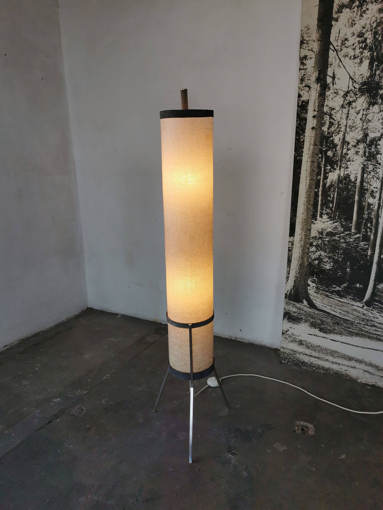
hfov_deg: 51.4
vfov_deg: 65.3
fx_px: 398
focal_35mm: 27
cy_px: 255
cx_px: 192
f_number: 1.6
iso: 50
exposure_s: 1/473
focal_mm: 5.56
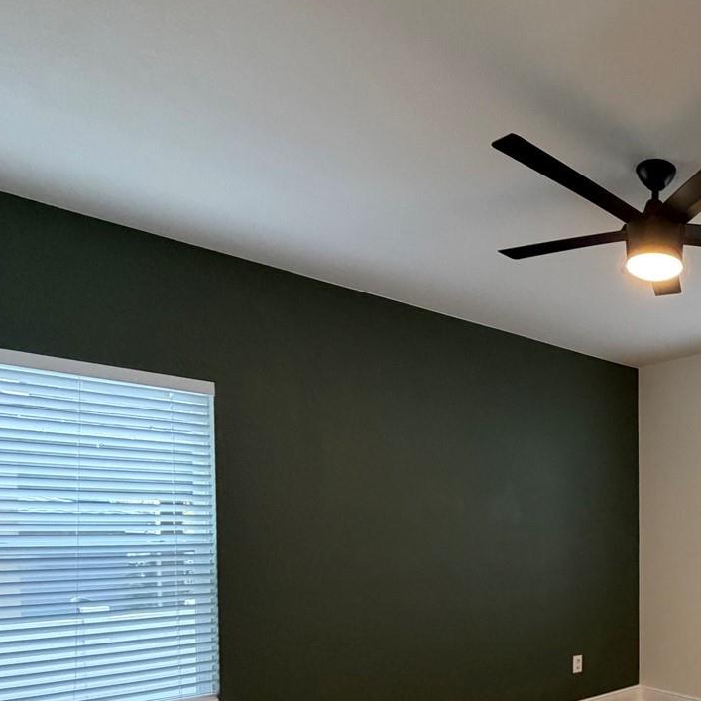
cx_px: 686
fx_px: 642
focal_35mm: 28
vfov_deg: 53.8
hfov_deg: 48.3
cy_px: 551
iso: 500
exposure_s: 1/60
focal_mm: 2.22
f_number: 2.2
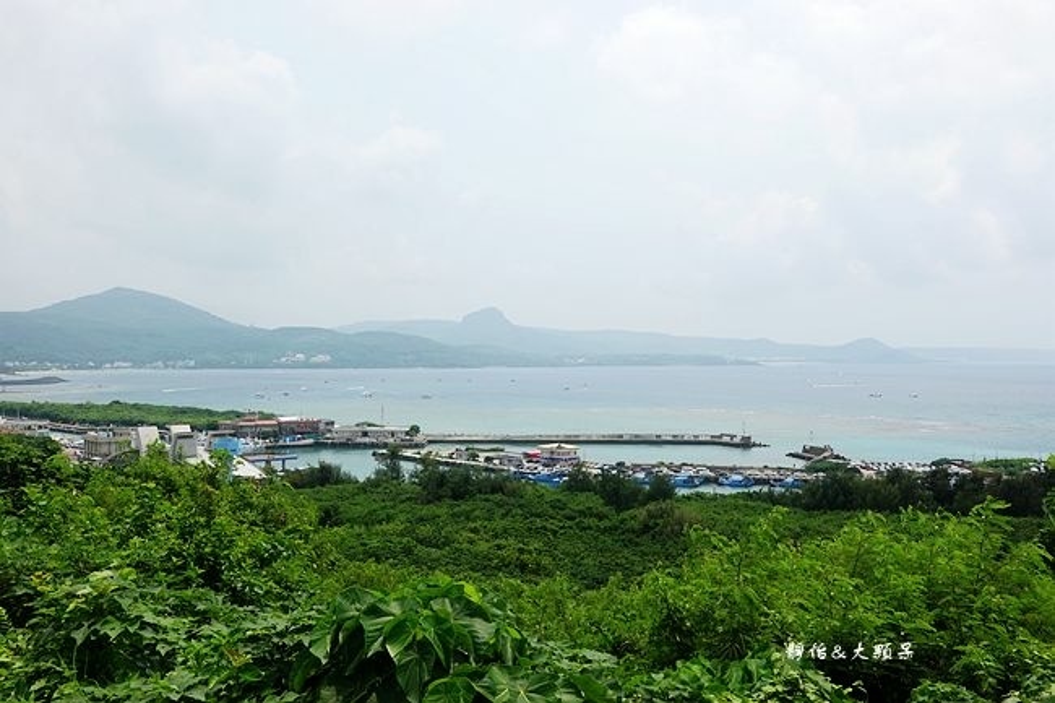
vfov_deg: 37.8
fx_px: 1025
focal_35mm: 35
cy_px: 352
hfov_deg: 54.4
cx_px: 528
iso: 125
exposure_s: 1/800
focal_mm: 13.03
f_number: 5.6
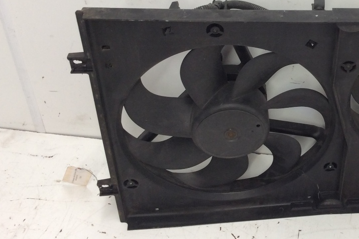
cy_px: 57
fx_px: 588
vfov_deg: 22.8
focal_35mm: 59
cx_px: 313
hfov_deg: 32.5
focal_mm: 3.3
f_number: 2.4
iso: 32
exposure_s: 1/30
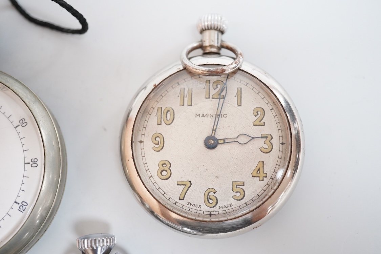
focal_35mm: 45
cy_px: 127
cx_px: 190
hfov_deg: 43.6
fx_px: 476
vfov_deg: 29.9
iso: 2500
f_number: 5
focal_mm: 30
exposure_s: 1/100
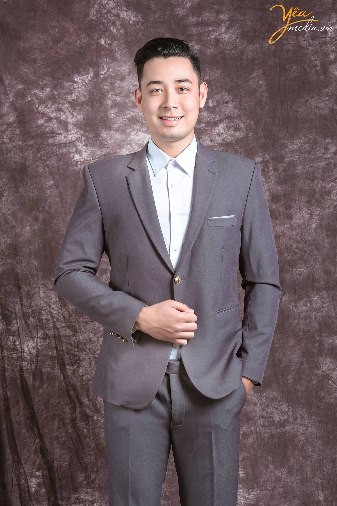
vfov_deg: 23.9
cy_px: 253
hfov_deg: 16.1
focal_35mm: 85
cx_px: 168
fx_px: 1195
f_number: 10
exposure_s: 1/160
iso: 100
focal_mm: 85
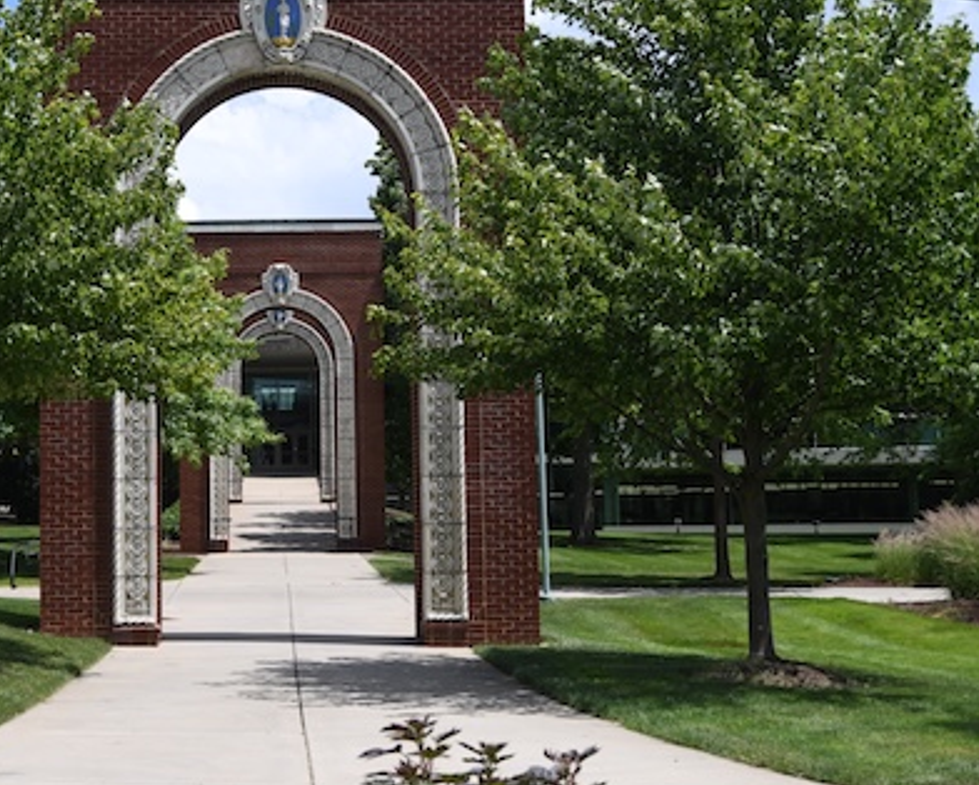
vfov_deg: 23.1
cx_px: 290
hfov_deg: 28.4
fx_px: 1913
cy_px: 294
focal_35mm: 66
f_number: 2.8
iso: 200
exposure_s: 1/4000
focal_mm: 35
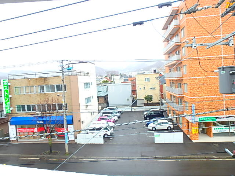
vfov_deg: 63.4
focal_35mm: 21
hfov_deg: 79.0
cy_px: 88
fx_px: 143
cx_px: 118
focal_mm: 3.7
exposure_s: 1/60
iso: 125
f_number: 3.5
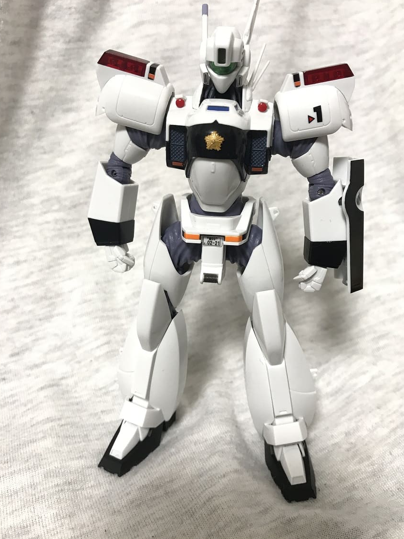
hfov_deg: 46.8
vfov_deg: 59.9
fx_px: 467
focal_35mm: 30
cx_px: 210
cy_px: 253
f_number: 1.8
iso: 32
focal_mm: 3.99
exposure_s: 1/20
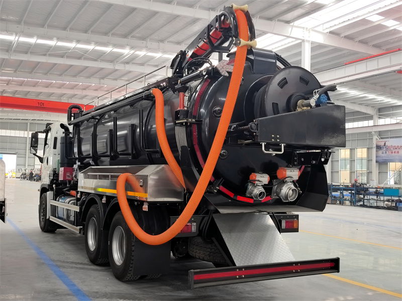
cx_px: 201
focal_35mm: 37
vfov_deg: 38.7
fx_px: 430
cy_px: 150
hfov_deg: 50.1
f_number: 1.4
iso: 200
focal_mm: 6.98
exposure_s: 1/100
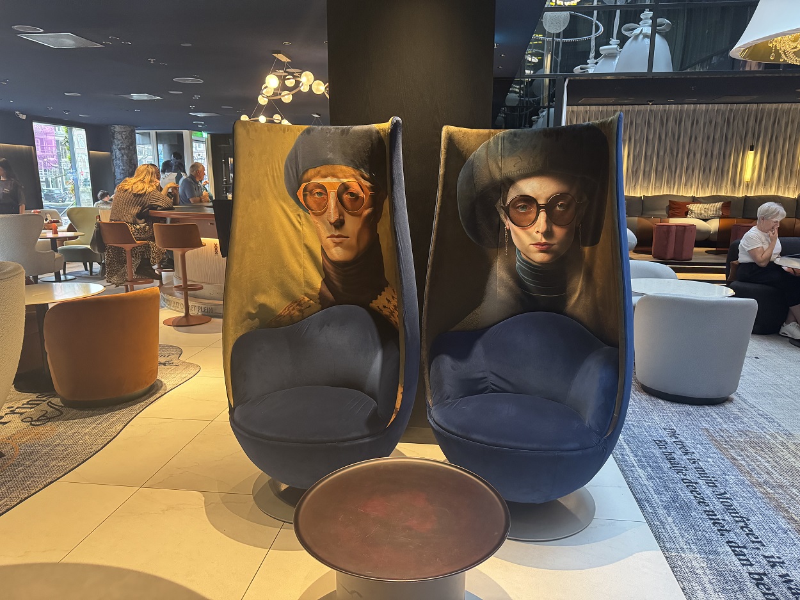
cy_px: 300
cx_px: 400
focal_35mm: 24
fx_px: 555
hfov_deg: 71.6
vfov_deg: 56.8
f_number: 1.78
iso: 800
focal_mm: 6.76
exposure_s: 1/60
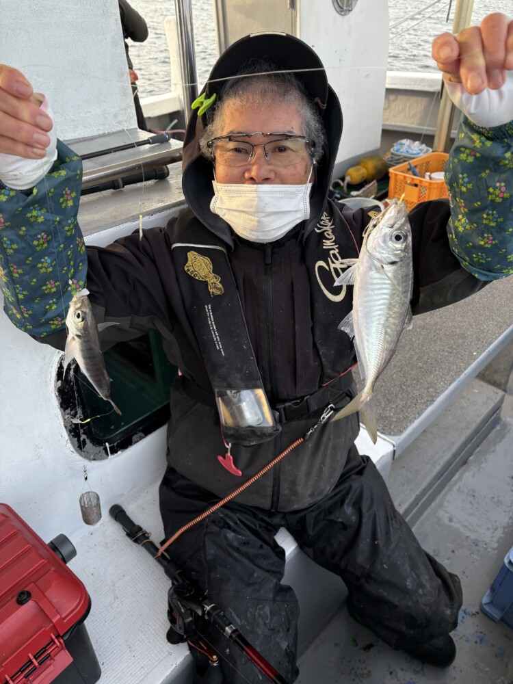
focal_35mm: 26
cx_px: 256
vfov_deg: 67.3
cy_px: 342
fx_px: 514
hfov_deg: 53.1
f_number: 1.6
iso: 50
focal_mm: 5.96
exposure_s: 1/359
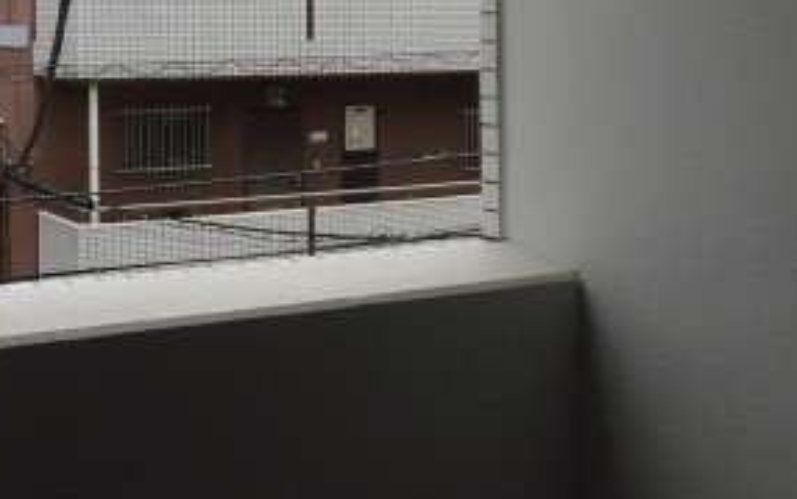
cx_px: 100
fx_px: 1239
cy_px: -8
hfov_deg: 34.0
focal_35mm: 57
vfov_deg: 21.9
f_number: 3.1
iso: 100
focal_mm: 4.3
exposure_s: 1/800
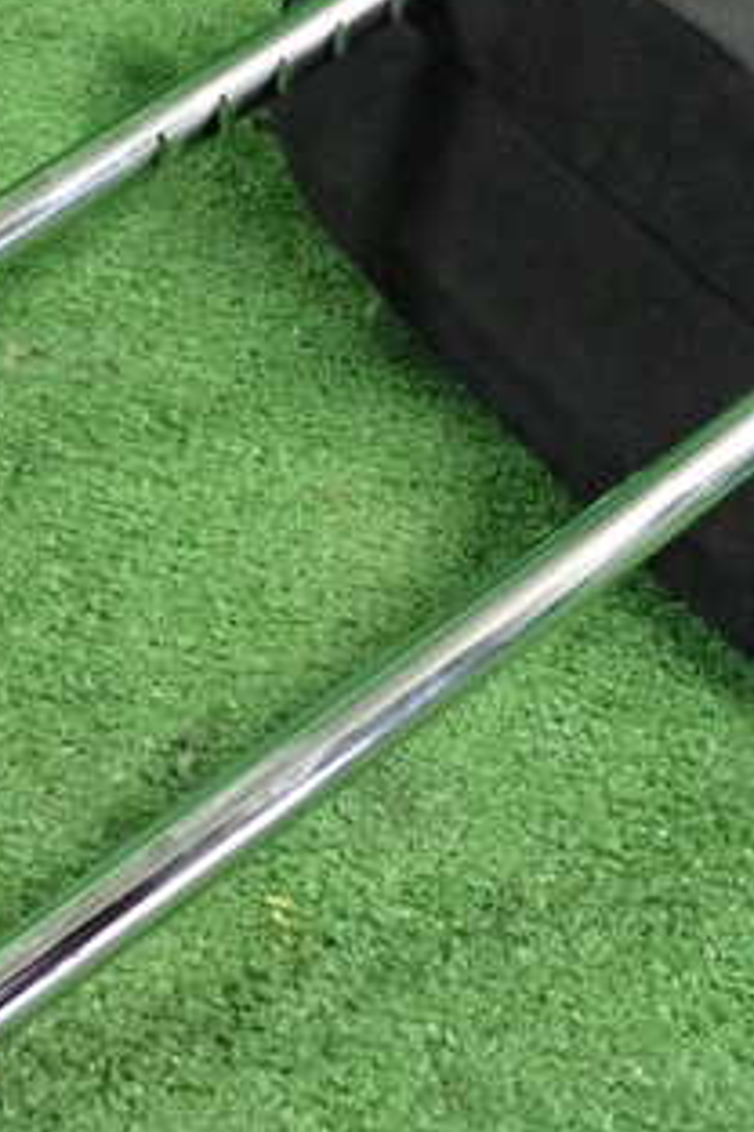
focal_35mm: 60
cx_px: 279
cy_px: 446
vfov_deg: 33.3
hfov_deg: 22.6
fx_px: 1885
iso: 3200
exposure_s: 1/125
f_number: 2.3
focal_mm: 5.4
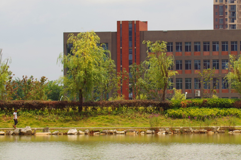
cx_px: 179
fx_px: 1209
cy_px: 78
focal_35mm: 181
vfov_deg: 7.6
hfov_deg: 11.4
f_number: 7.1
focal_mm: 70
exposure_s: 1/250
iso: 100
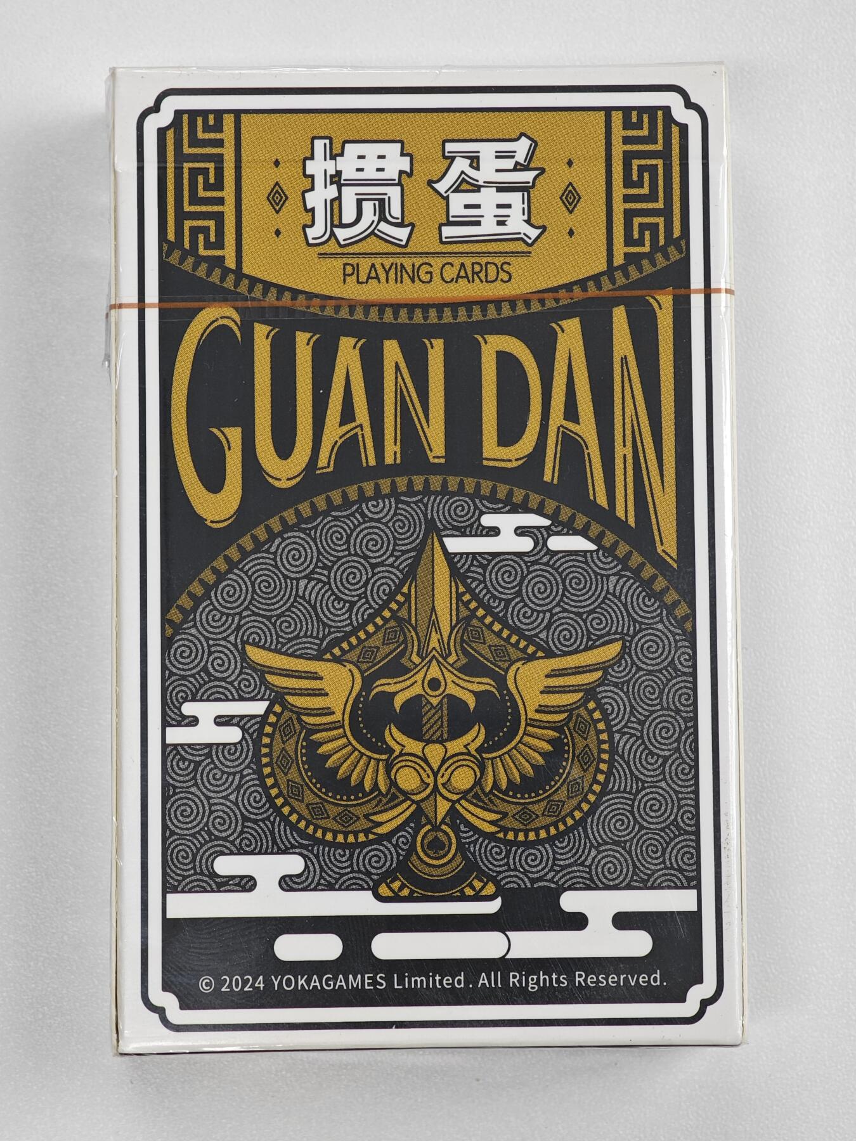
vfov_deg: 20.0
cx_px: 428
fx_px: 3231
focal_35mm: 98
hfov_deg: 15.1
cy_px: 570
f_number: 1.8
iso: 80
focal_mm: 12.28
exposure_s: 1/100
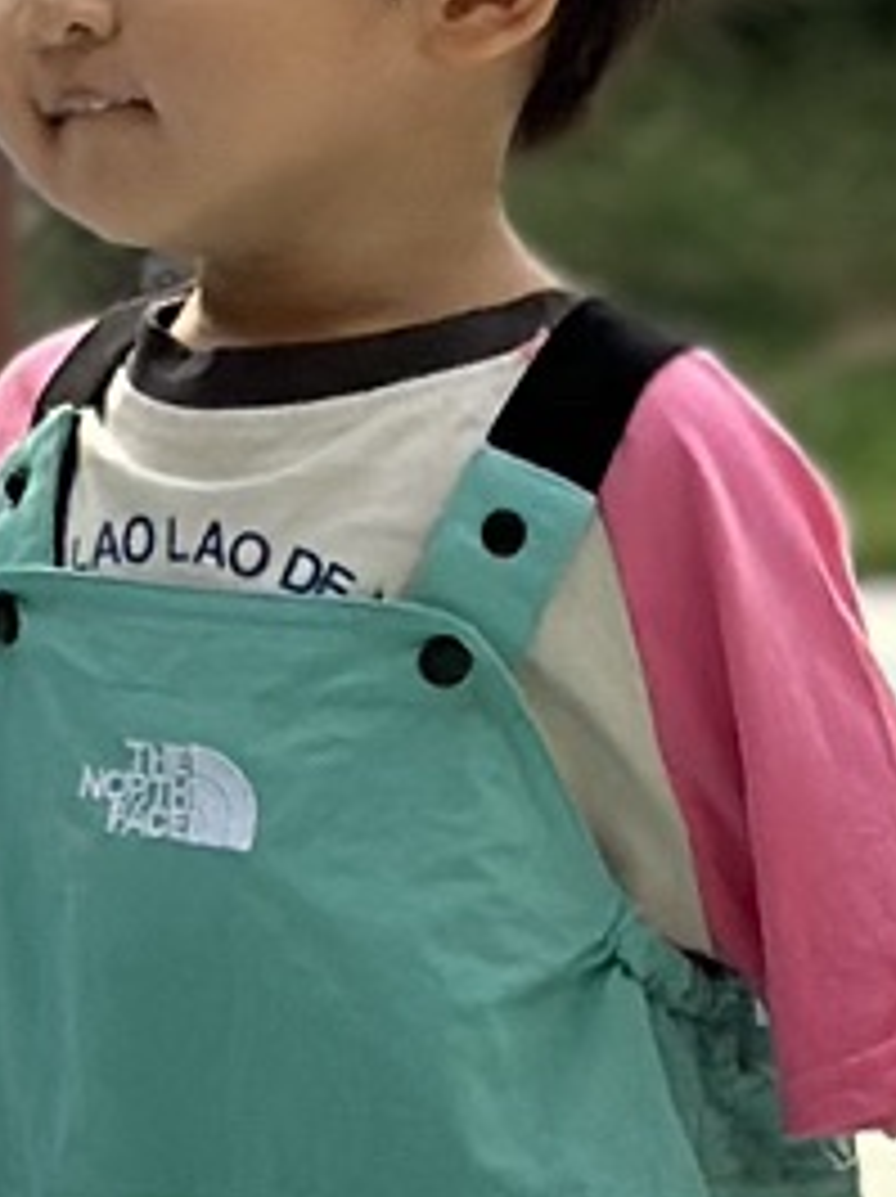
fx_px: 12479
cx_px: 473
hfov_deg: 4.1
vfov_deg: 5.4
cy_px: 2326
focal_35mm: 361
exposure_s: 1/5882
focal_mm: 6.86
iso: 100
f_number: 1.78
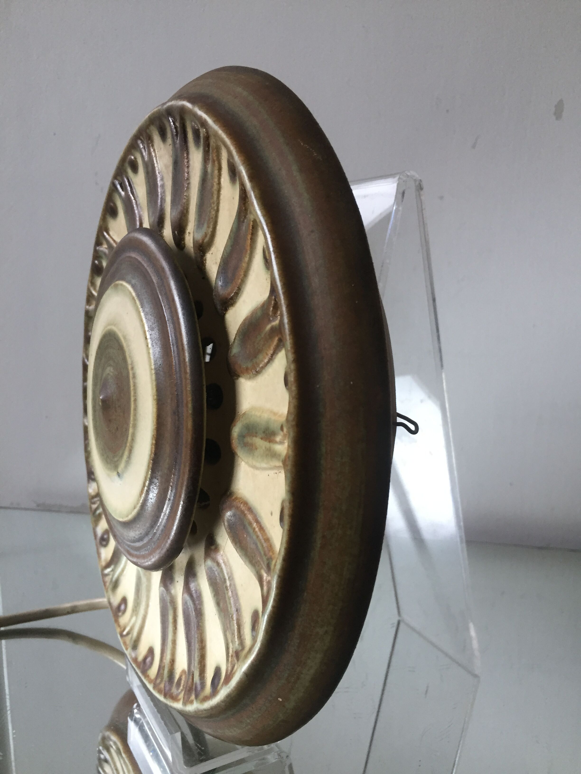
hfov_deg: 48.2
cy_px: 387
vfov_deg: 61.7
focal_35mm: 29
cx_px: 290
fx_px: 649
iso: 160
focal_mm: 4.15
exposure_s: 1/33
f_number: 2.2
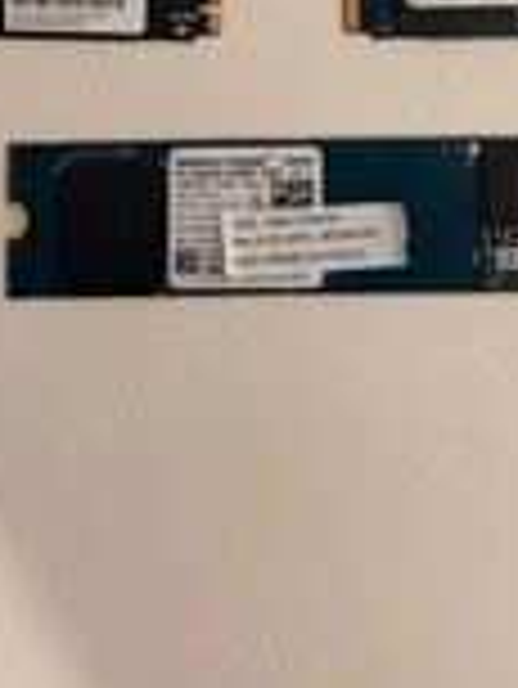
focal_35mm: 68
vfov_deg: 27.4
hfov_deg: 21.6
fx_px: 1355
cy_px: 58
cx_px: 284
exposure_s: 1/50
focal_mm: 5.96
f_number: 1.6
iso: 125
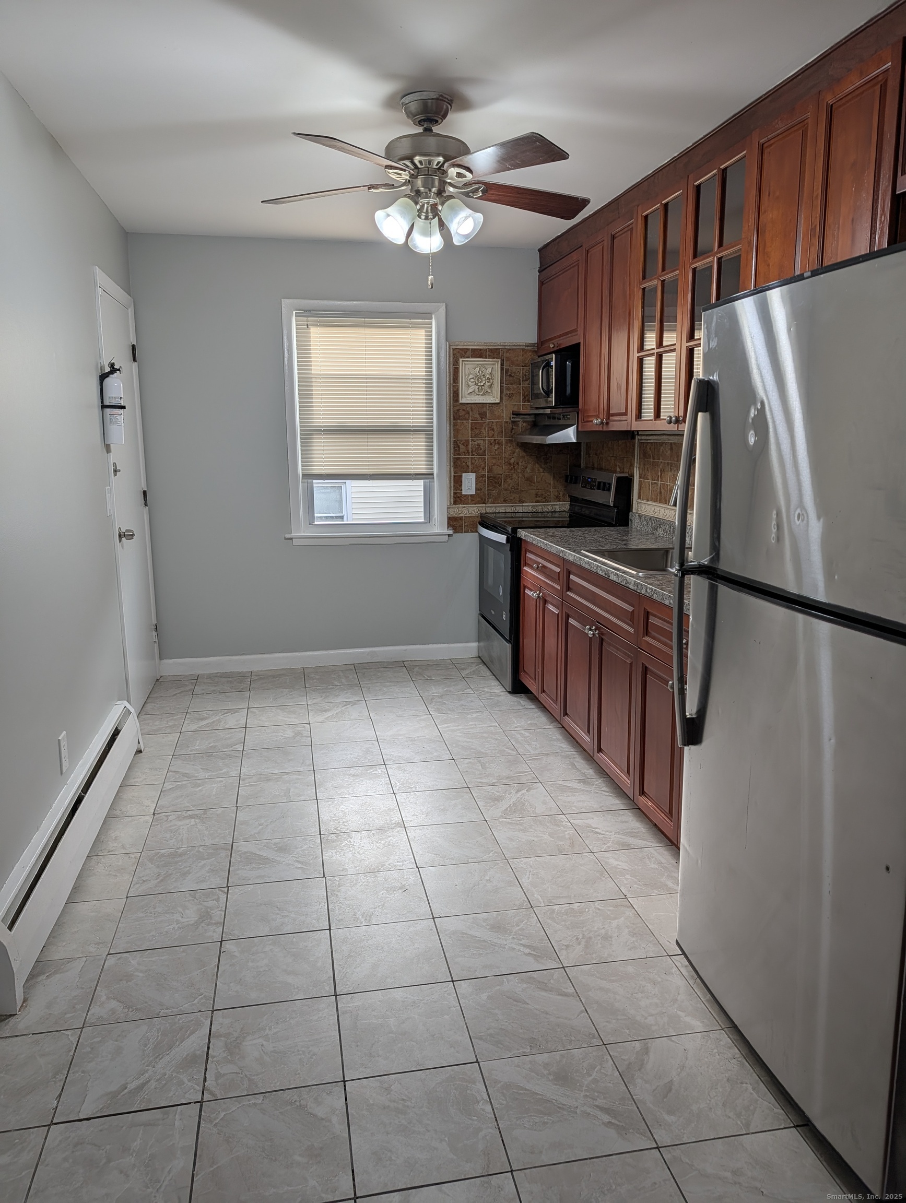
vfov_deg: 71.5
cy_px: 602
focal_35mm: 24
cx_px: 453
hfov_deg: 56.9
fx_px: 835
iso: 20
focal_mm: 6.9
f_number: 1.68
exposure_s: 1/789
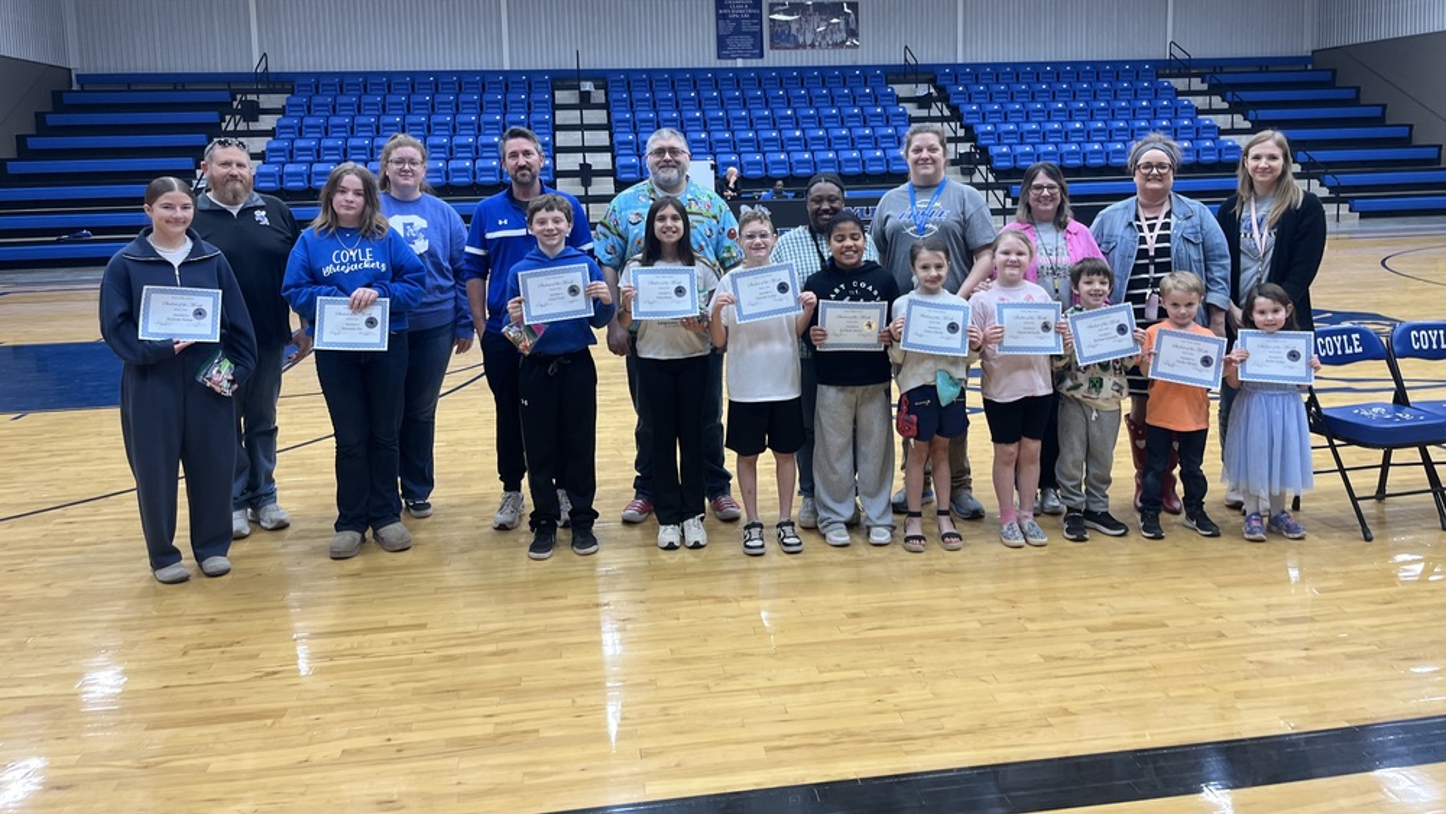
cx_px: 735
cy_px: 289
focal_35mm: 29
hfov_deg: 66.1
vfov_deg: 39.8
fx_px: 1112
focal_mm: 5.1
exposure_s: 1/60
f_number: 1.6
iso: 80
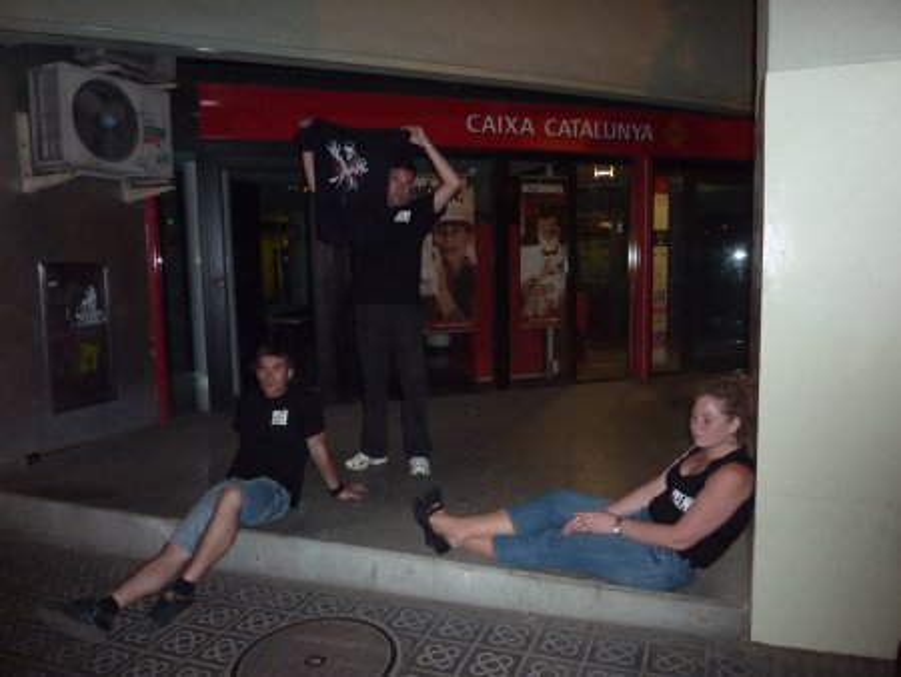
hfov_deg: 69.4
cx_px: 450
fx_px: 651
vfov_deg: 54.9
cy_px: 338
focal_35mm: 25
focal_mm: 4.1
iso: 400
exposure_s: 1/30
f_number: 3.3
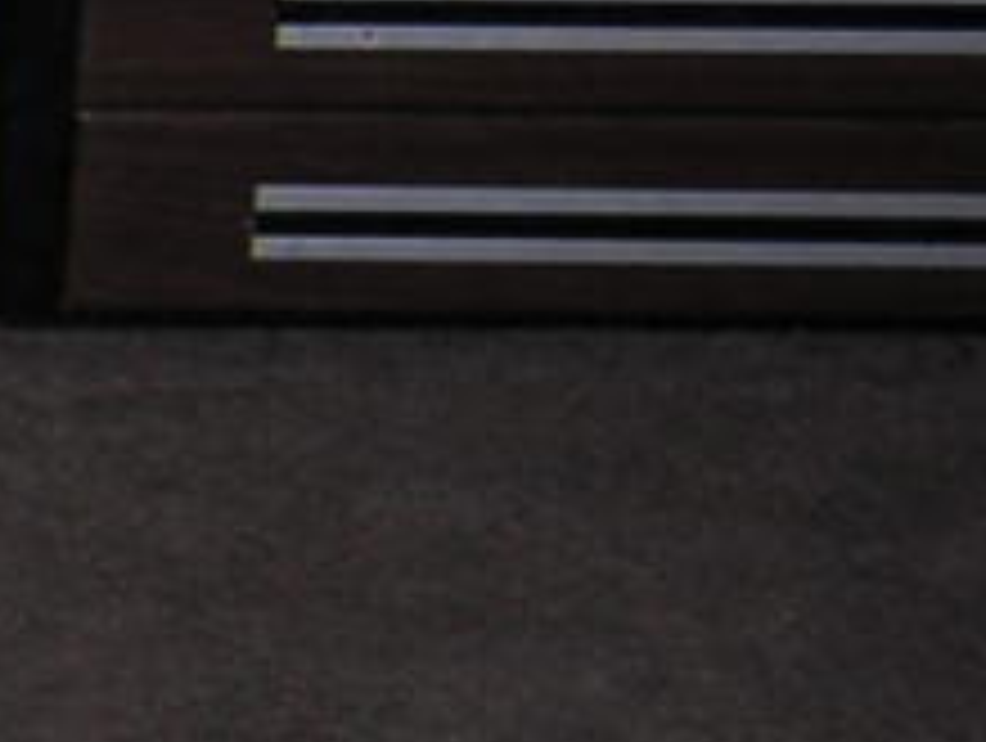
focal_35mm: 238
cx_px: -1279
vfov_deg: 6.3
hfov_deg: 7.8
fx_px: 6790
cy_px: 382
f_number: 3.1
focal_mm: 6.6
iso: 100
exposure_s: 1/60.1
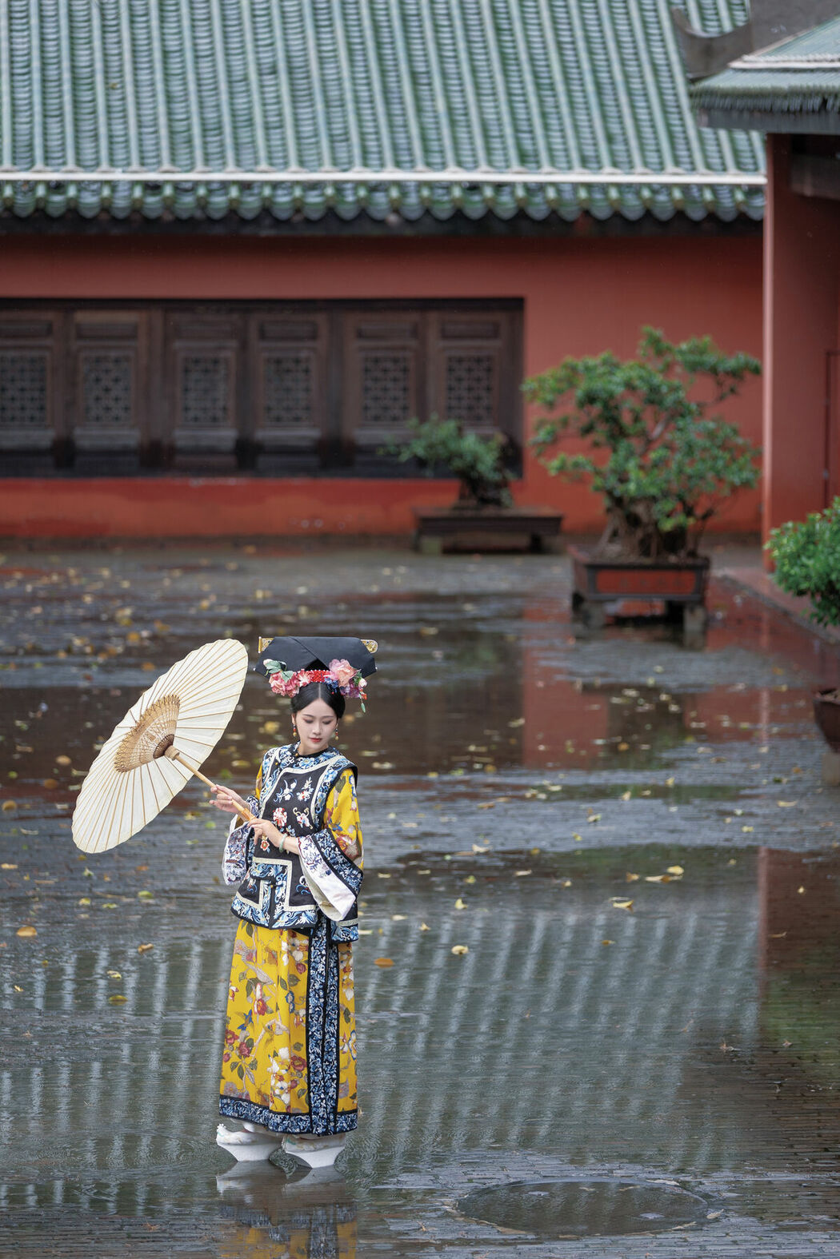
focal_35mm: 147
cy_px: 630
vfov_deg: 14.0
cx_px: 420
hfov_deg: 9.3
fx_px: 5145
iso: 160
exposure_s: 1/800
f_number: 2.8
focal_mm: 145
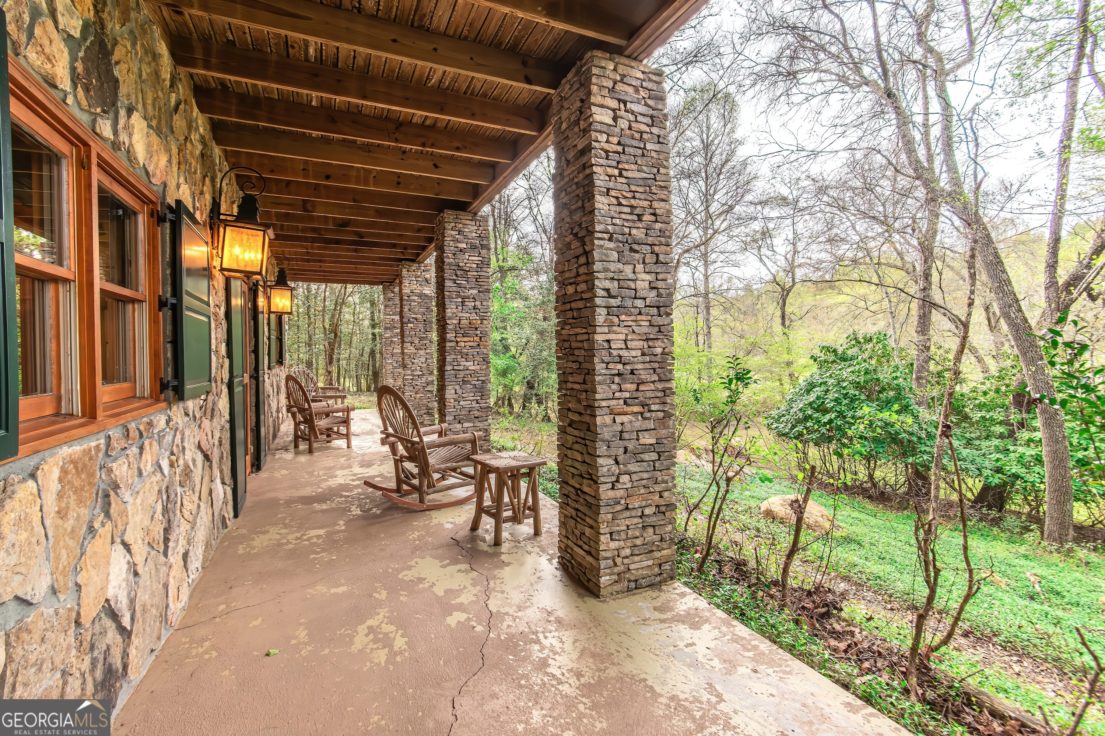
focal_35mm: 15
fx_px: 460
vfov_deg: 77.3
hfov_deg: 100.4
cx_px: 552
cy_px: 368
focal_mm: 10
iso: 160
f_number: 6.3
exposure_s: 1/640
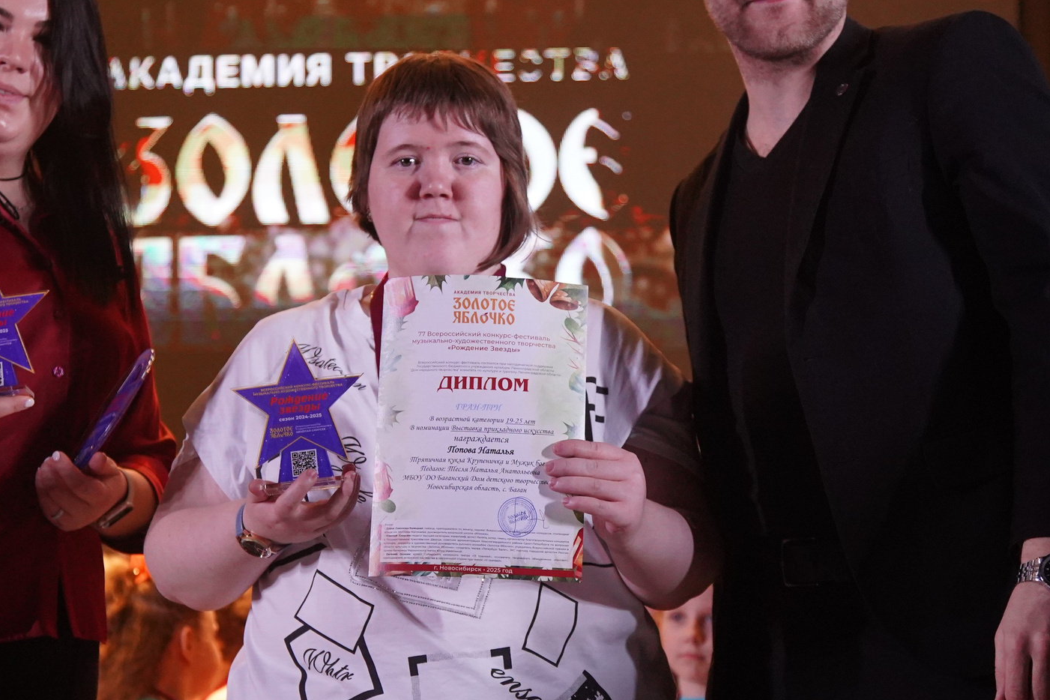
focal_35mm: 106
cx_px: 511
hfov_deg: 19.3
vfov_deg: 12.9
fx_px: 3091
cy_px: 393
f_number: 4
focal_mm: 58
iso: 3200
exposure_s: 1/500
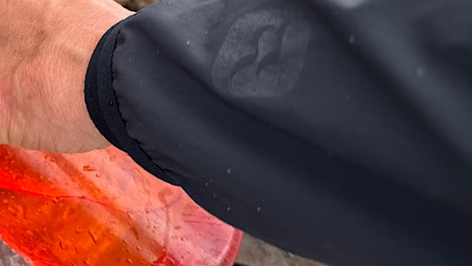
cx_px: -71
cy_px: -54
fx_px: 776
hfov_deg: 29.8
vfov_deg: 18.4
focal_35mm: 62
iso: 80
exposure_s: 1/562
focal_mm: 6.76
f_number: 1.78
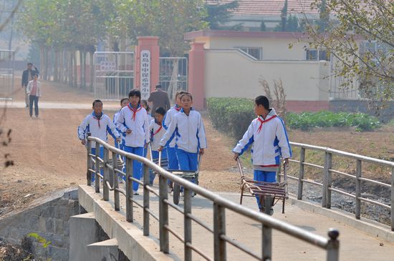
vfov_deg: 8.1
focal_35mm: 168
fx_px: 1836
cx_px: 197
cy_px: 130
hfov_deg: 12.2
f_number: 5.6
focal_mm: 112
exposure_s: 1/500
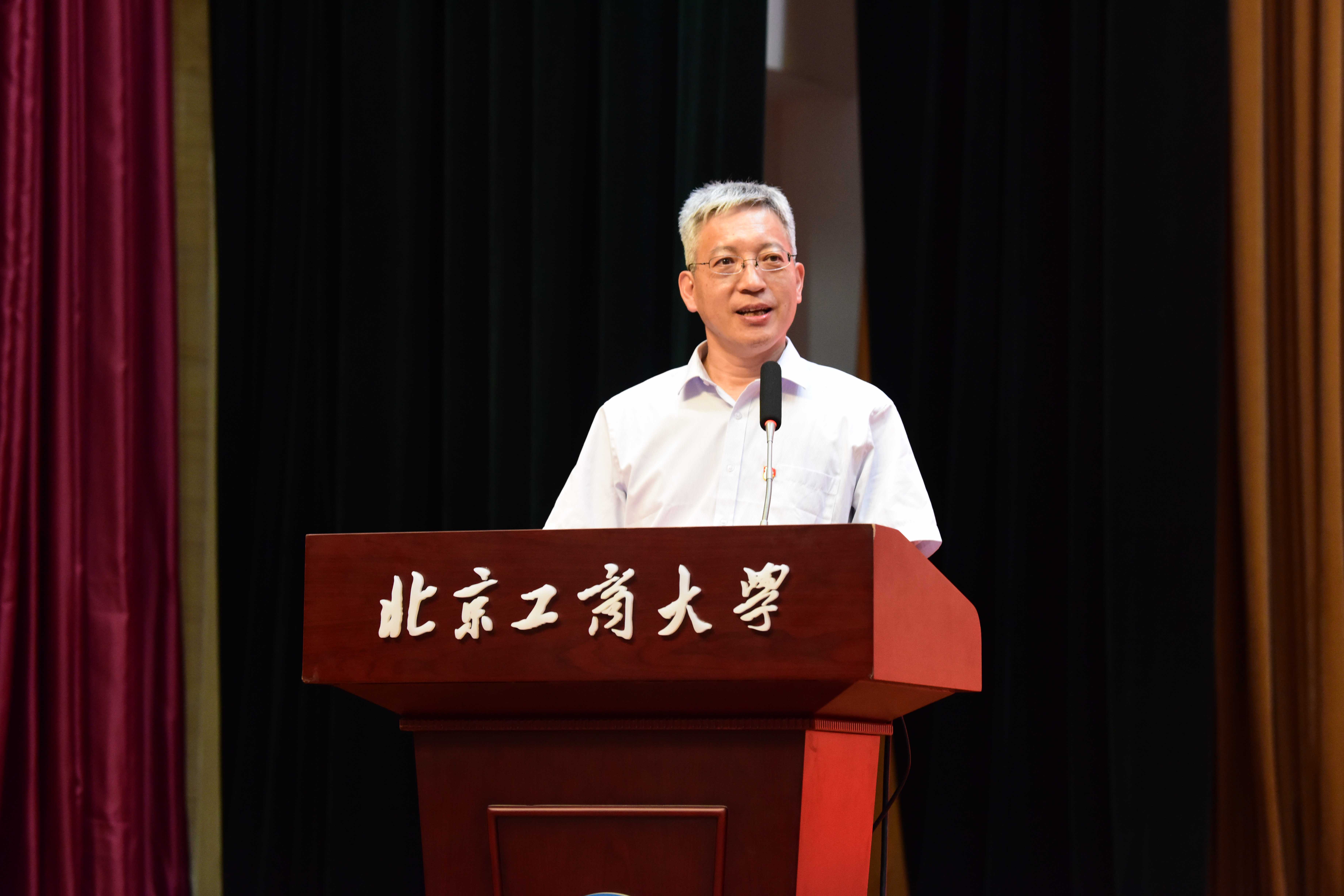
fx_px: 3734
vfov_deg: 13.7
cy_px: 448
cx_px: 672
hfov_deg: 20.4
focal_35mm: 100
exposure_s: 1/125
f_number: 4.5
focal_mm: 100
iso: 4000
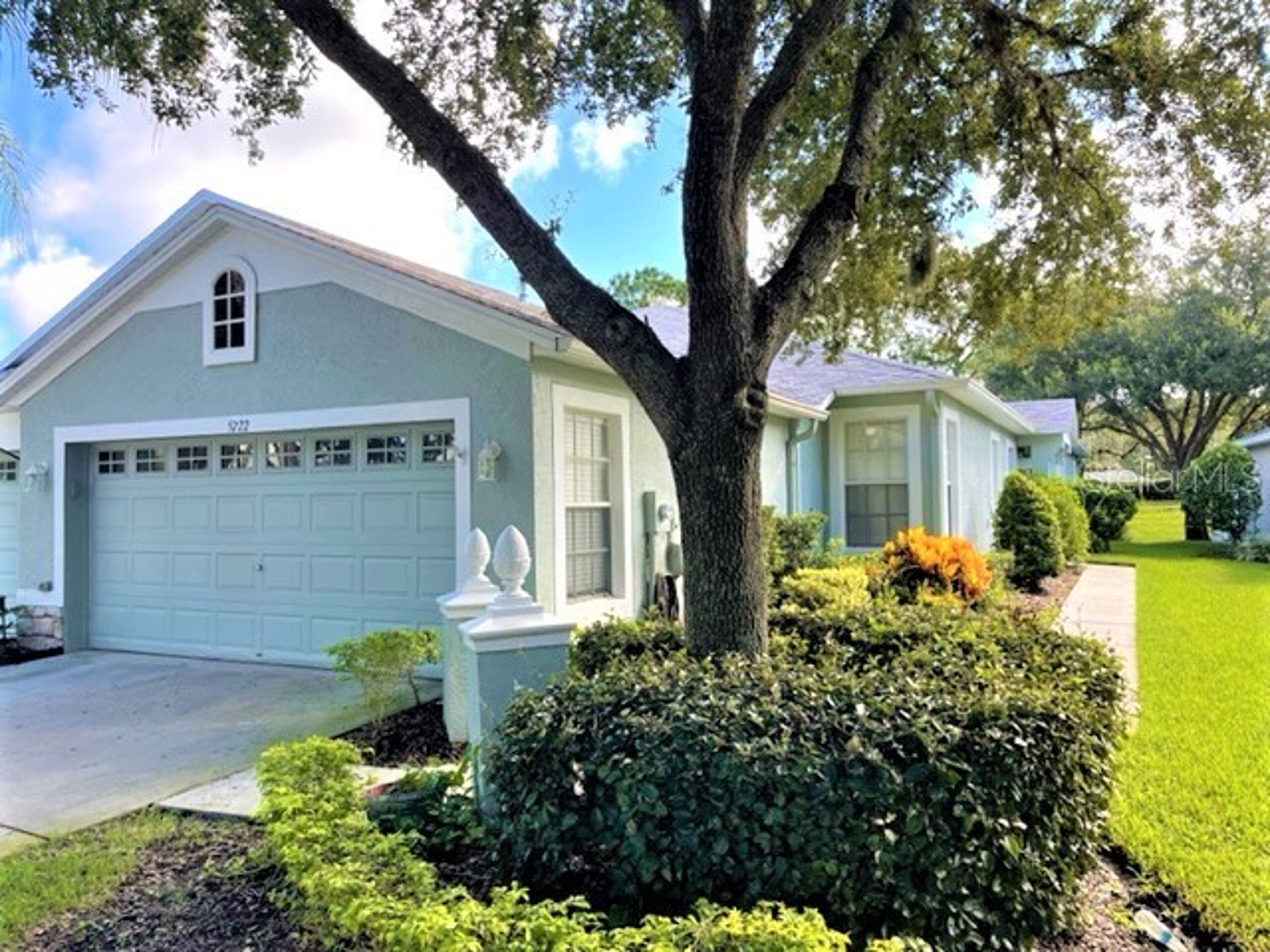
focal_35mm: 26
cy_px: 476
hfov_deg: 67.3
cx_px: 635
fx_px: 954
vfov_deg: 53.1
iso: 32
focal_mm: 5.1
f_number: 1.6
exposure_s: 1/438
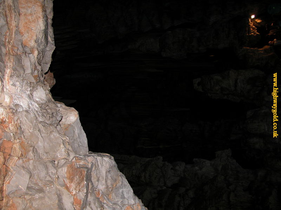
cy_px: 105
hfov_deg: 52.6
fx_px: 284
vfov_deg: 40.7
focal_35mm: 35
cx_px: 140
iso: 100
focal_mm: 8.9
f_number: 2.8
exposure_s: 1/60
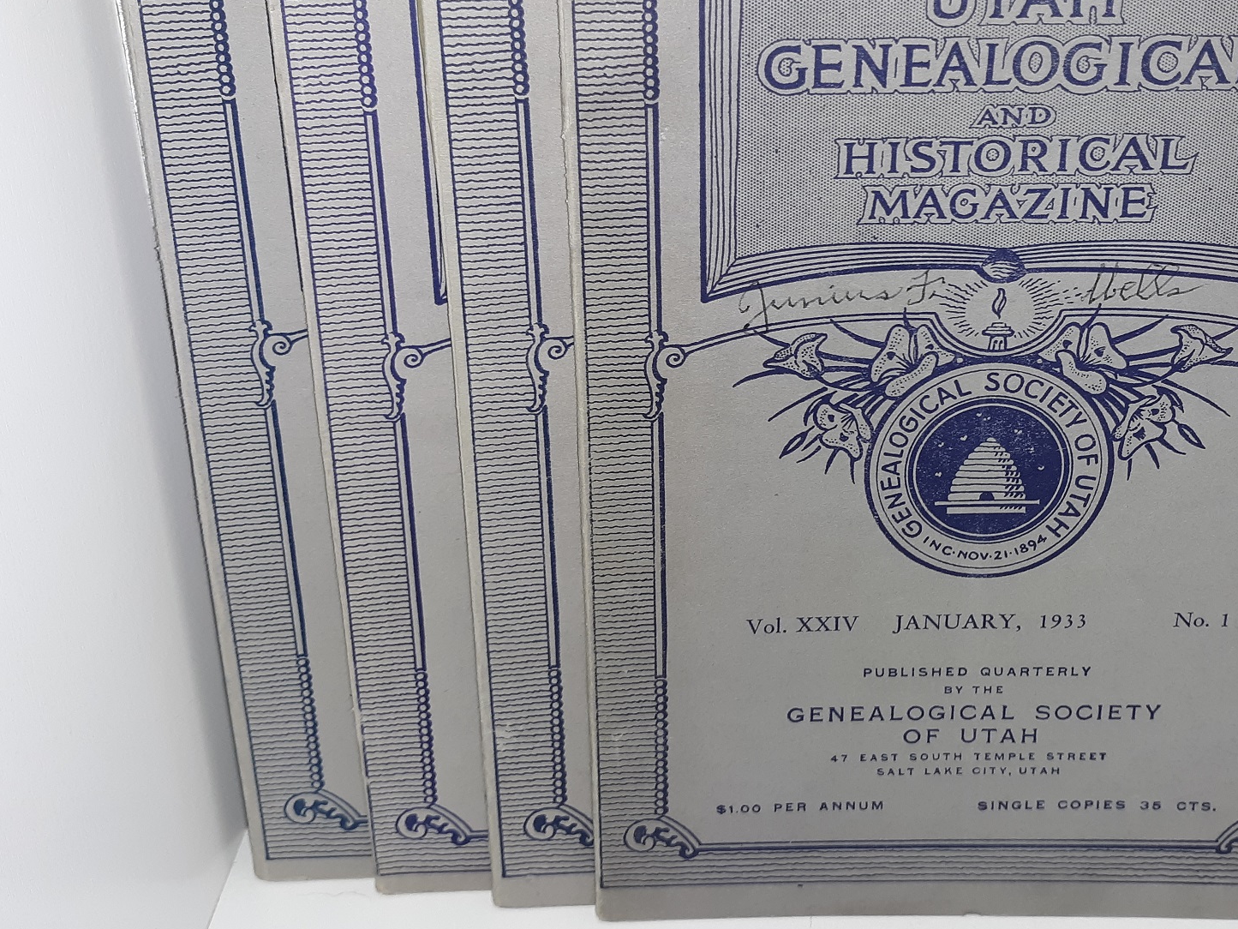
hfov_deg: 46.6
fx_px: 1431
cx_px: 729
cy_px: 303
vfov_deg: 35.6
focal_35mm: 40
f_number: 1.7
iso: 50
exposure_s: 1/120
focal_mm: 3.7
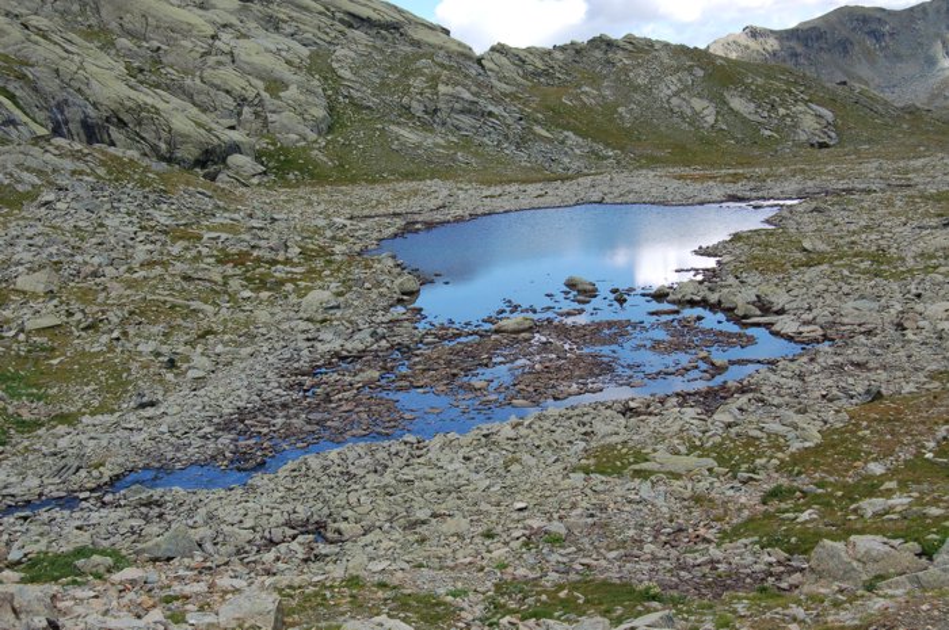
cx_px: 474
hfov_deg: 41.2
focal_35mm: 48
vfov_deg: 28.0
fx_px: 1264
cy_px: 315
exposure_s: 1/250
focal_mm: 32
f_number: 8
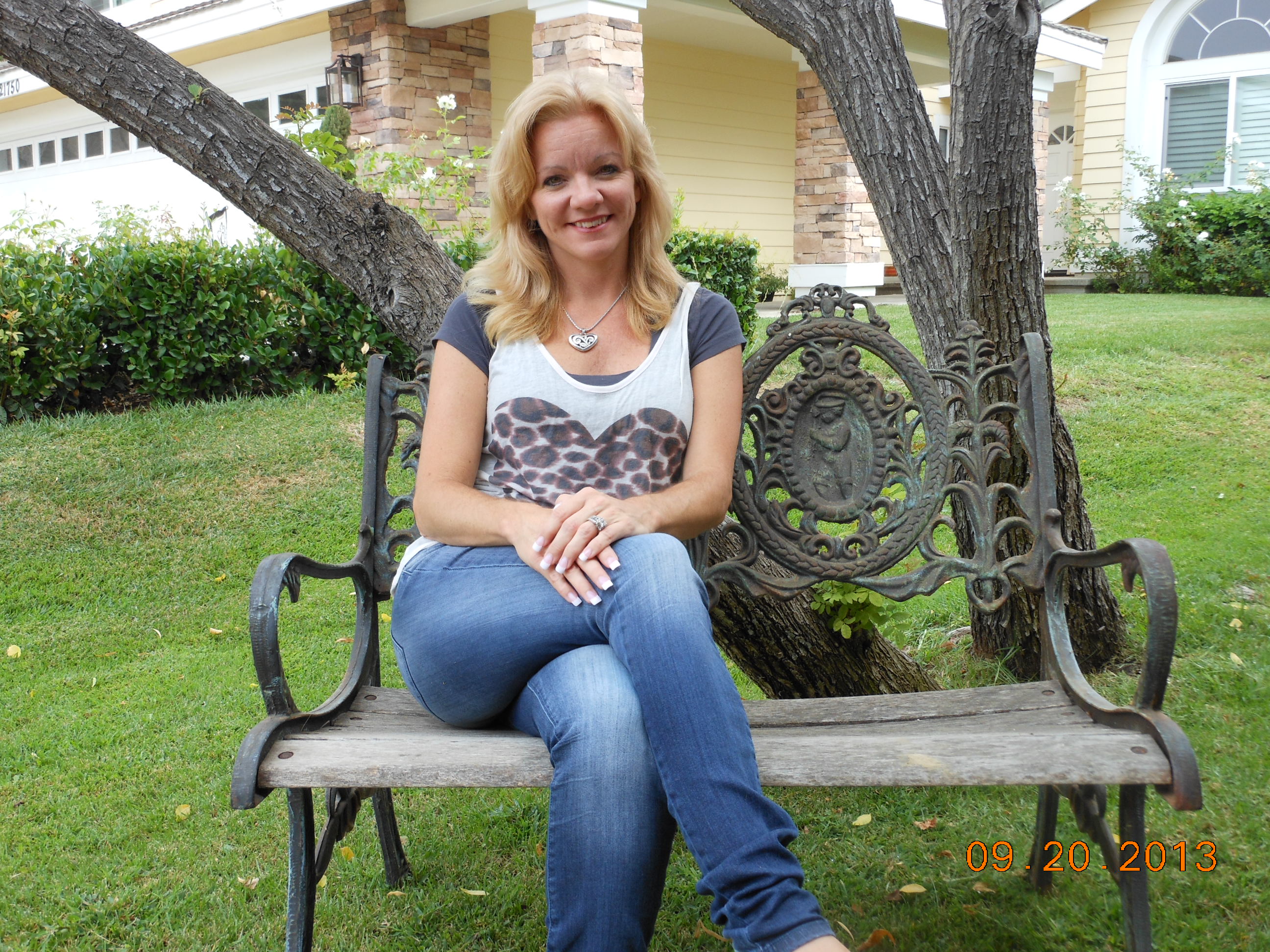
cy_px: 476
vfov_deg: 42.9
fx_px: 1211
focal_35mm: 33
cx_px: 635
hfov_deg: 55.4
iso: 80
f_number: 4
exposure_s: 1/125
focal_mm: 5.9
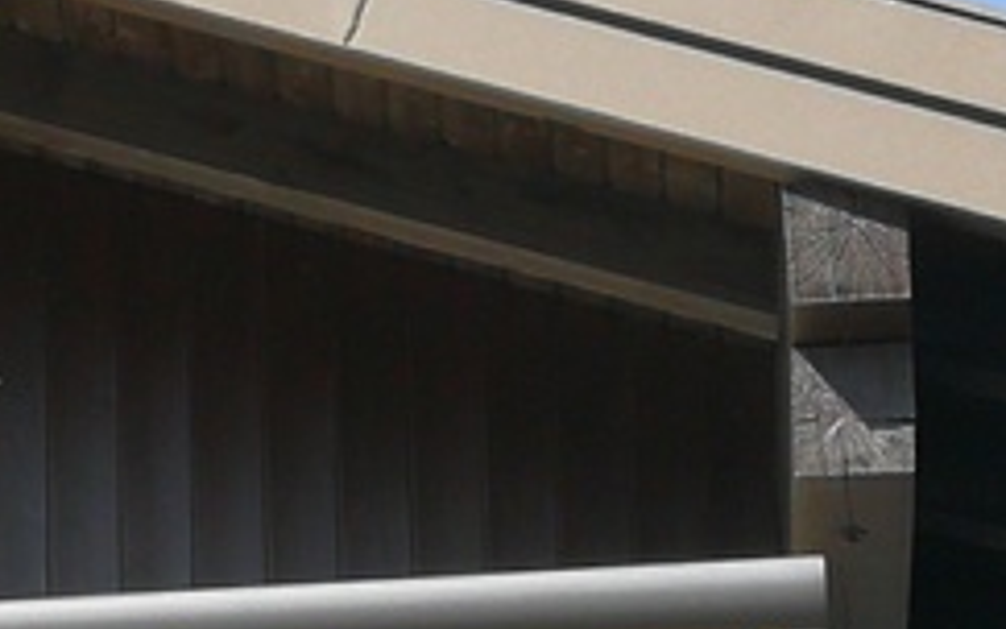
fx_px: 6856
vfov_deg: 5.2
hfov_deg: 8.2
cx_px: -667
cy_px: 811
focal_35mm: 250
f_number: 1.8
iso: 50
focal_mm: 3.95
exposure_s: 1/758
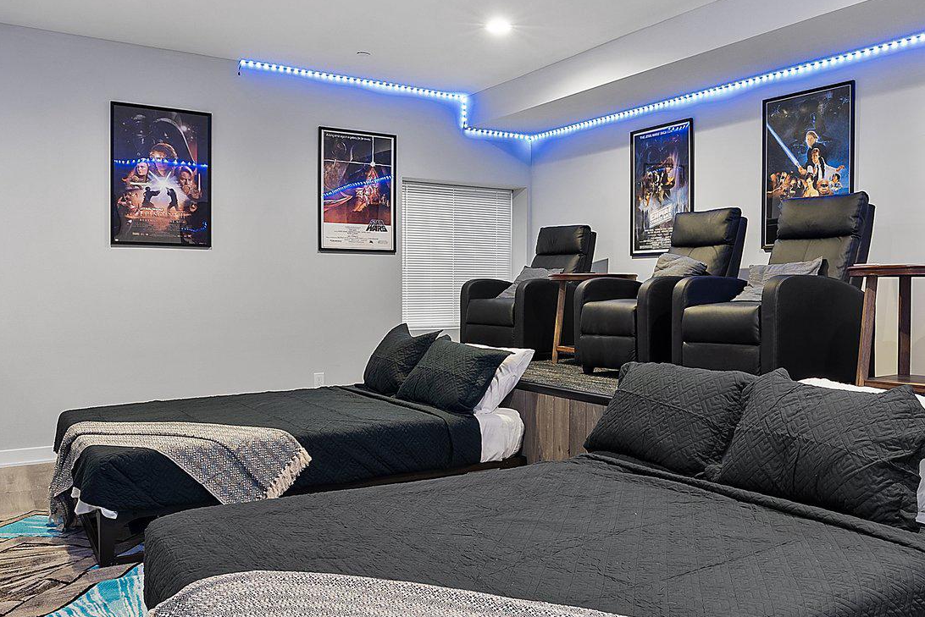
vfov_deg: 43.6
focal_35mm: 30
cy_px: 316
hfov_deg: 61.5
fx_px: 771
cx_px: 539
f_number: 11
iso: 200
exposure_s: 5
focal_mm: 16
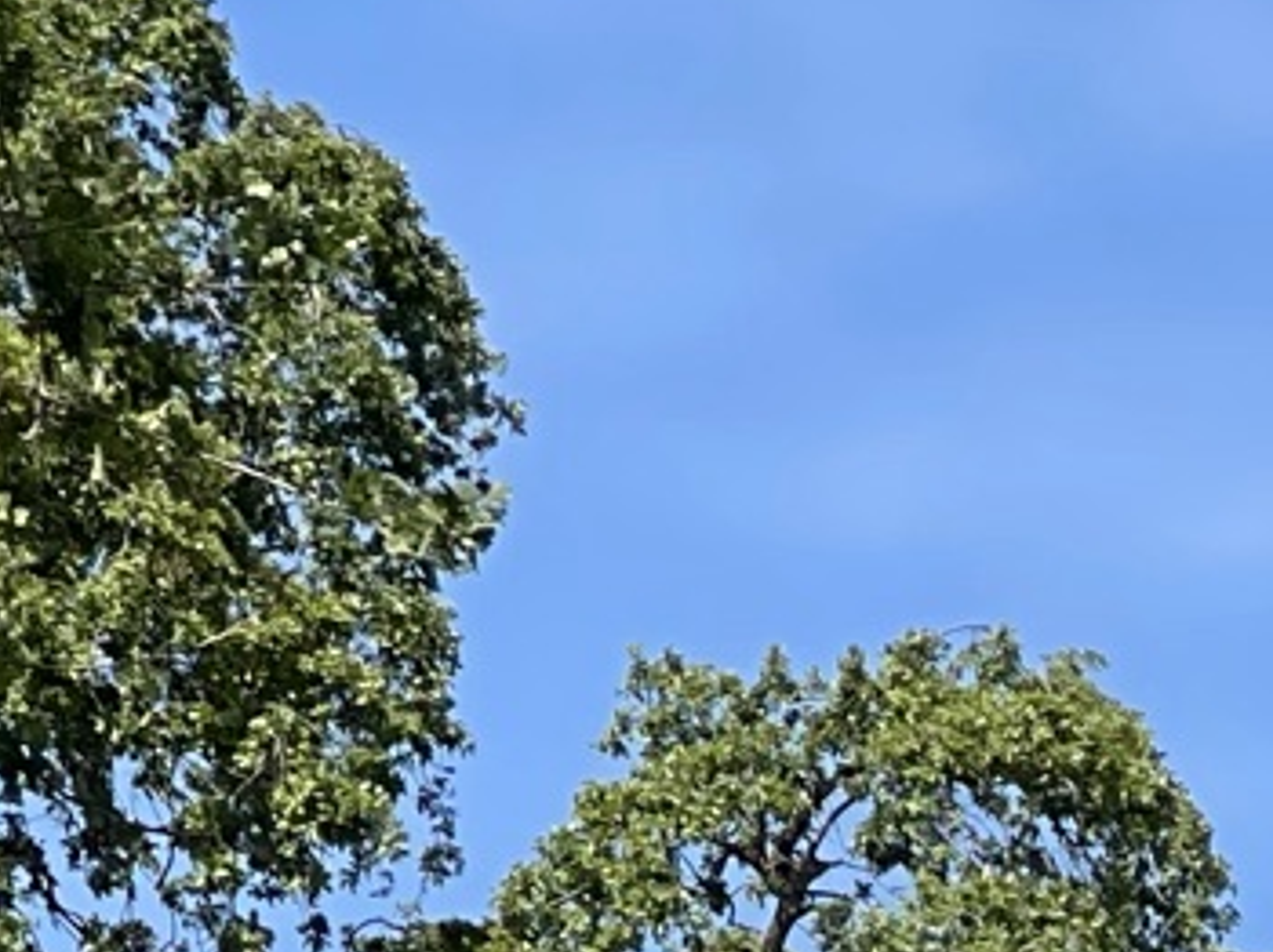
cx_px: 3022
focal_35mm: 375
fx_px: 13781
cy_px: 2736
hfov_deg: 5.1
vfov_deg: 3.9
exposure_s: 1/1155
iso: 20
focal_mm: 7.5
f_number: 2.2
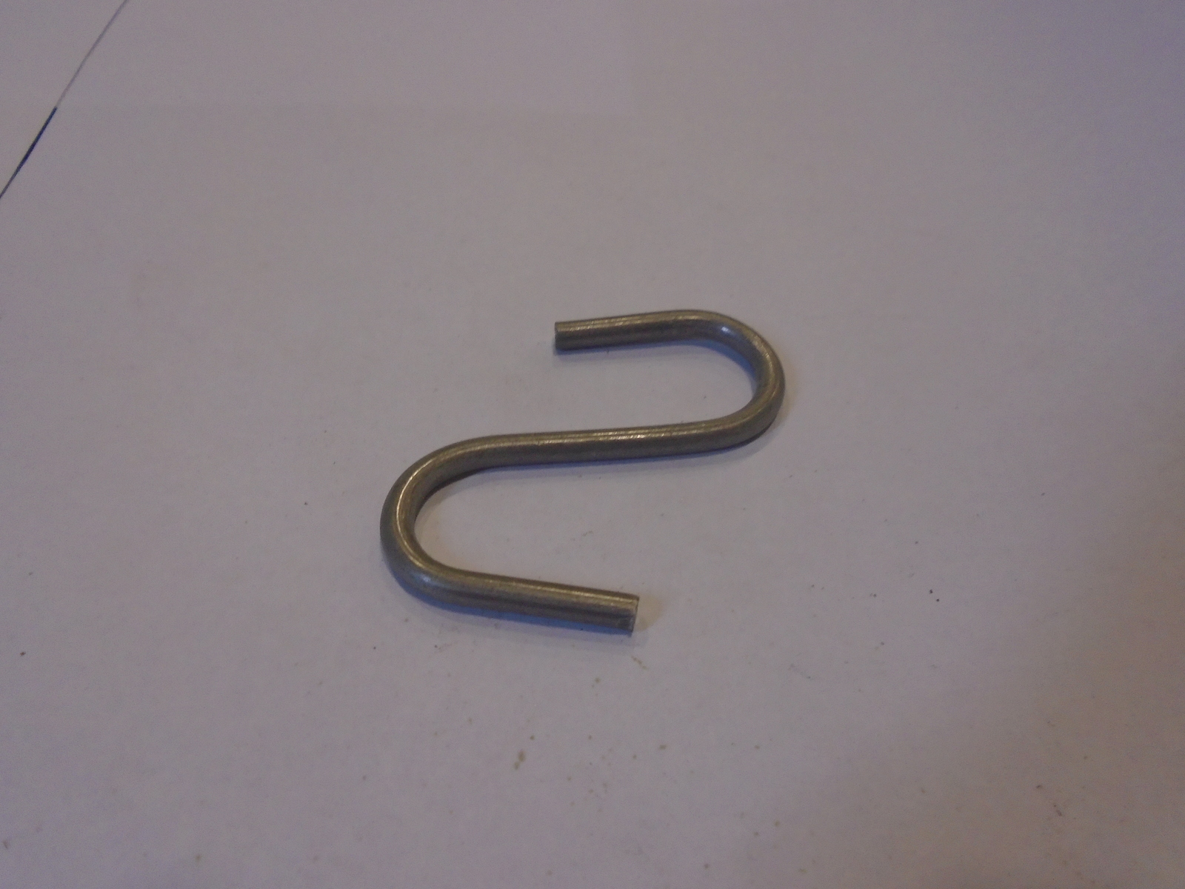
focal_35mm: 26
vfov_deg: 53.1
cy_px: 444
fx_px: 890
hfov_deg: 67.3
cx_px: 592
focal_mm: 4.6
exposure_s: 1/30
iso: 250
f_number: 3.2
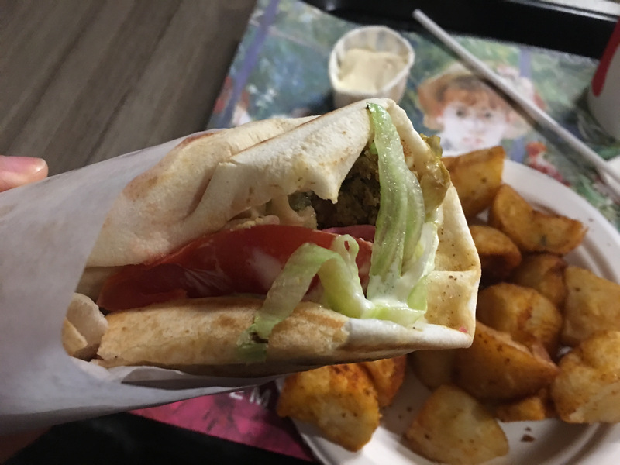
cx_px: 310
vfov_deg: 48.2
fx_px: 519
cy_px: 232
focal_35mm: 29
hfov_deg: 61.7
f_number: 2.2
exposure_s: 1/4
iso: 80
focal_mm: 4.15
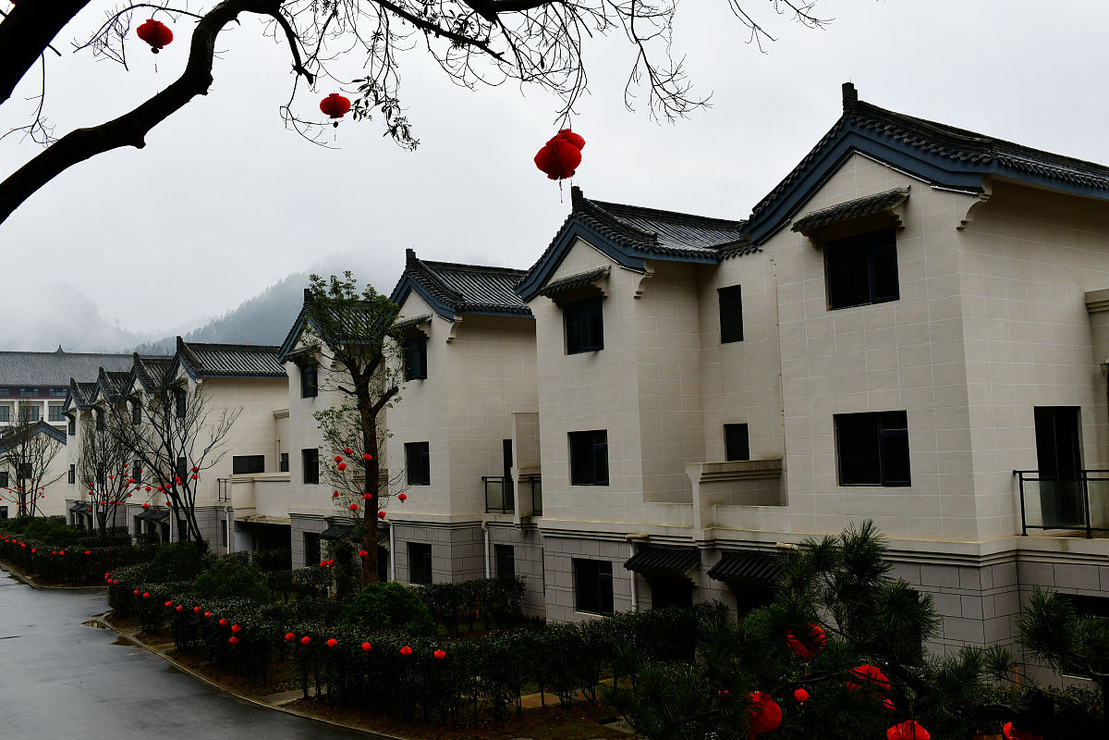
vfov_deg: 37.9
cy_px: 370
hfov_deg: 54.4
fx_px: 1078
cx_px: 554
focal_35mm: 35
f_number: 8
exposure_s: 1/200
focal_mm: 35
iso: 500
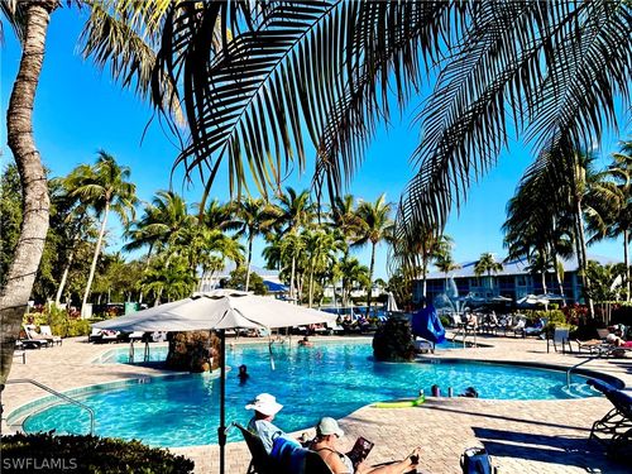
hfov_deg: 67.3
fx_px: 475
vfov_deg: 53.1
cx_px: 316
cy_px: 237
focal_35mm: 26
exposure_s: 1/3125
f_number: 1.6
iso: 32
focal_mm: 4.2
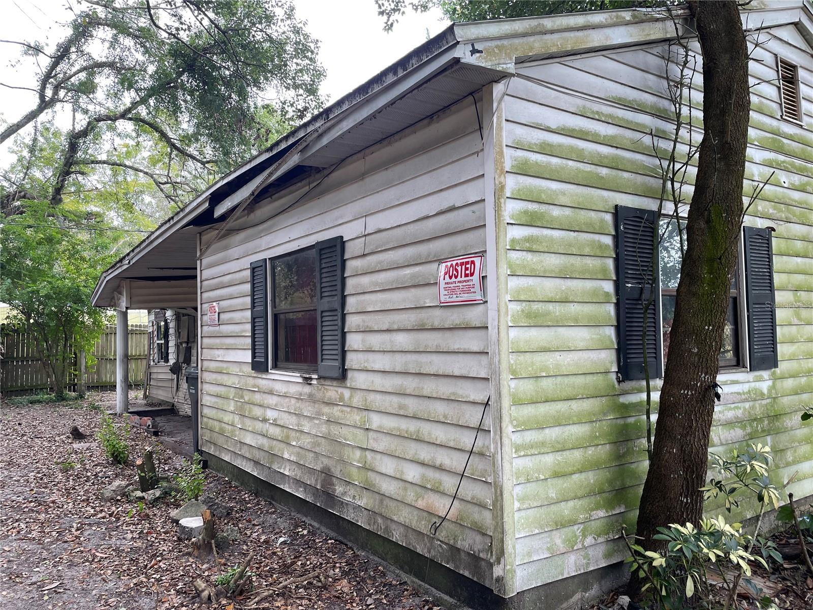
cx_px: 406
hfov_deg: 67.3
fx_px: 611
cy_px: 305
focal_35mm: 26
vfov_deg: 53.1
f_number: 1.6
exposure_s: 1/121
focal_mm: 4.2
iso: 50
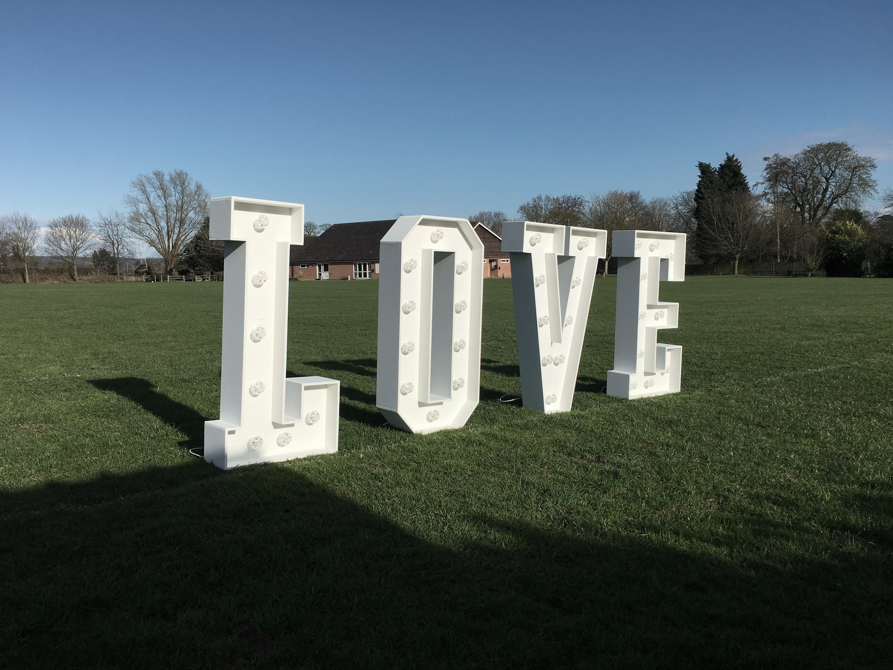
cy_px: 335
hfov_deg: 61.7
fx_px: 748
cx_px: 446
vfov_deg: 48.2
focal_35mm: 29
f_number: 2.2
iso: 25
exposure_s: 1/3205
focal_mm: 4.15
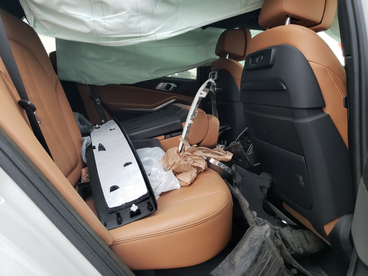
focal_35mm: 26
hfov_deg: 67.3
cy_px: 138
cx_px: 184
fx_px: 276
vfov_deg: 53.1
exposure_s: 1/60.2
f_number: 1.5
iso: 59
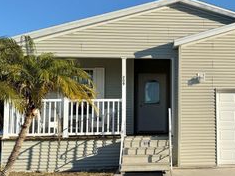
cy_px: 88
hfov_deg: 36.1
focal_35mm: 51
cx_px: 193
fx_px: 346
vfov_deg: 28.5
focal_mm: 6.76
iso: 80
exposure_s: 1/5319
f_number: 1.78
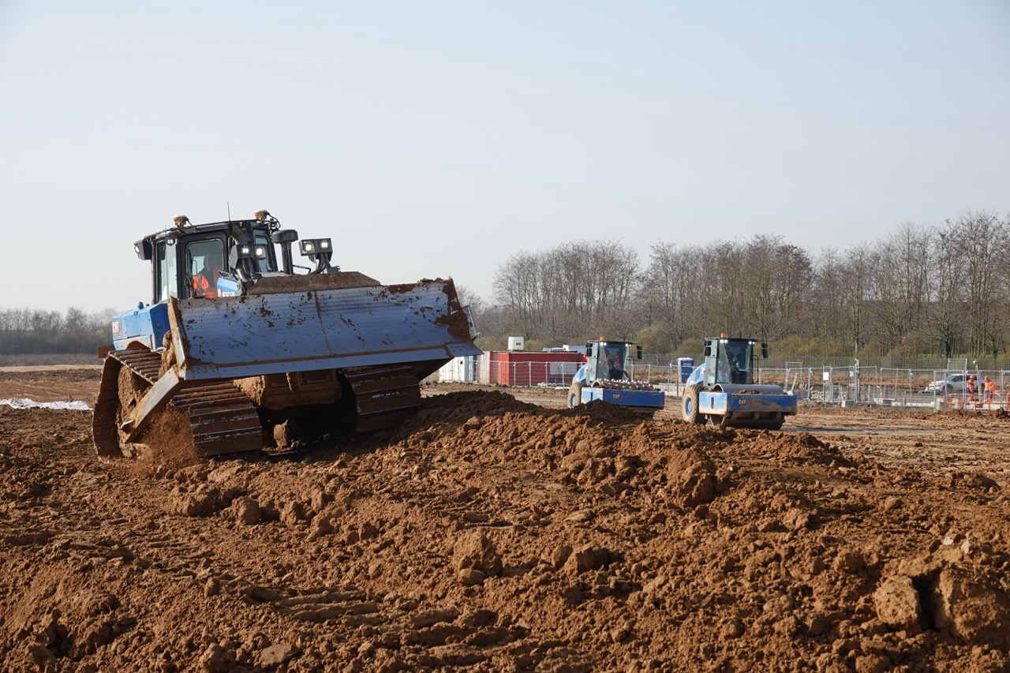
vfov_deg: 15.5
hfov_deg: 23.1
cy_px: 336
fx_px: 2468
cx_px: 505
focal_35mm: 88
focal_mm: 32.39
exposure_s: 1/640
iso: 100
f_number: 4
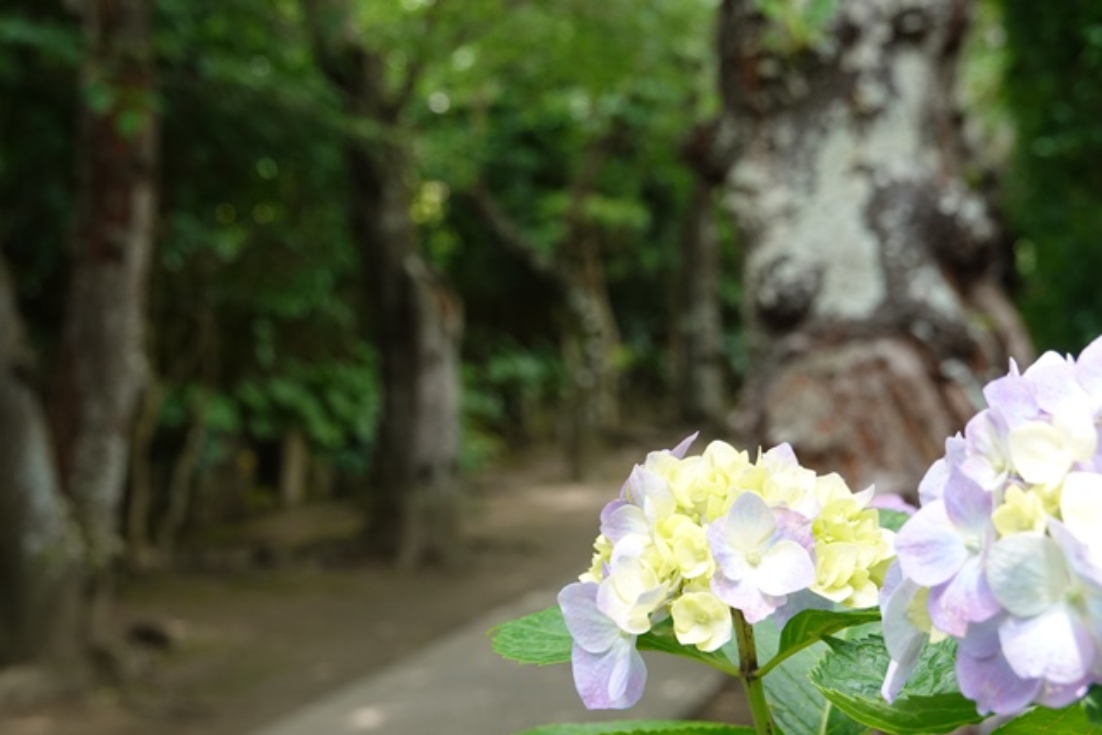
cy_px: 368
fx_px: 2082
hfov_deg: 29.6
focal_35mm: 68
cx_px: 551
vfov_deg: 20.0
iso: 320
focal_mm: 24.84
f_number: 5.6
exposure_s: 1/60
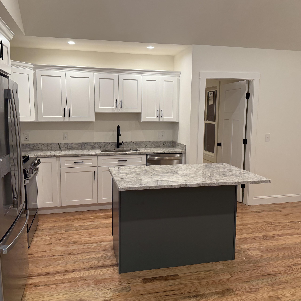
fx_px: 285
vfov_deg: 55.6
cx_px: 149
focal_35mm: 29
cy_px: 148
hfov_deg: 55.6
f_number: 1.78
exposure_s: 1/120
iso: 160
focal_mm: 6.76
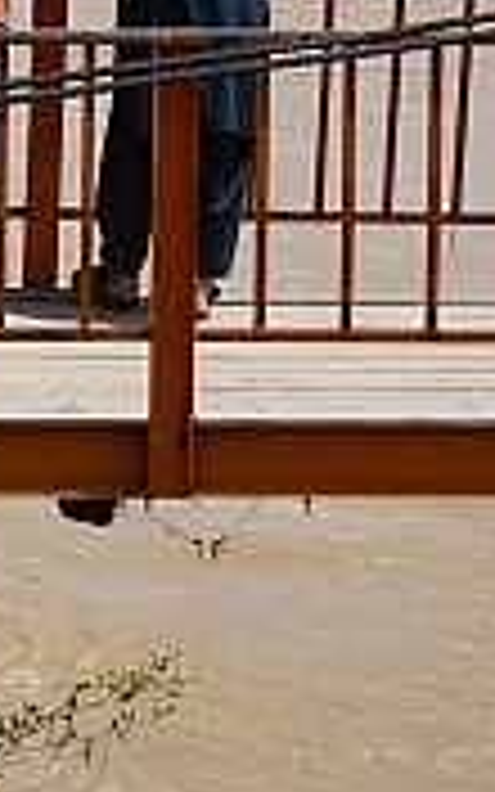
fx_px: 2849
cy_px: 56
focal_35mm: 132
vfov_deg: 15.6
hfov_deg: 9.3
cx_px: -477
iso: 100
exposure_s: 1/250
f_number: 8
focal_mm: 35
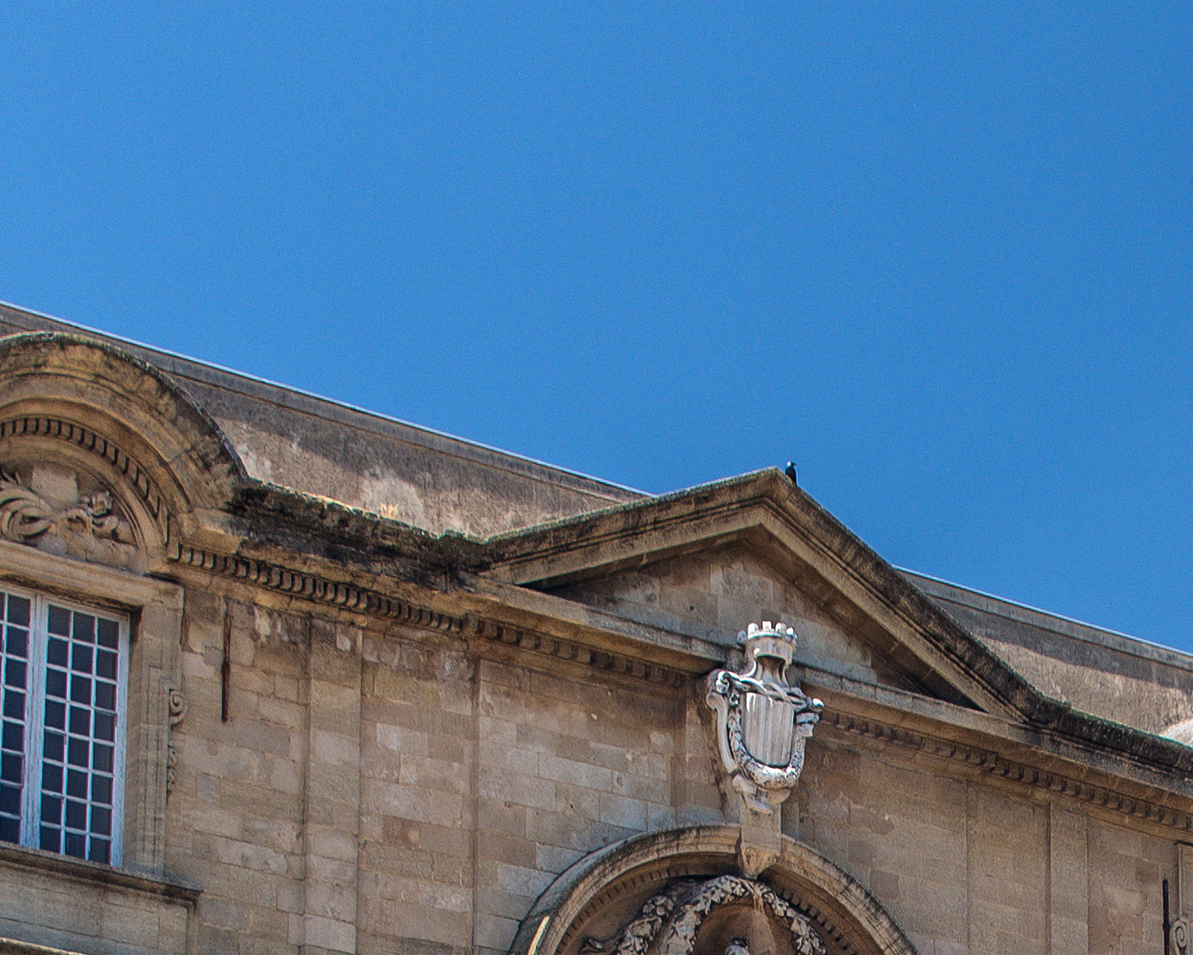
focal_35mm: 121
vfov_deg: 12.4
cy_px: 1231
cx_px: 1054
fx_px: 4273
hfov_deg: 15.7
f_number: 5.6
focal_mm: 28
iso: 100
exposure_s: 1/160
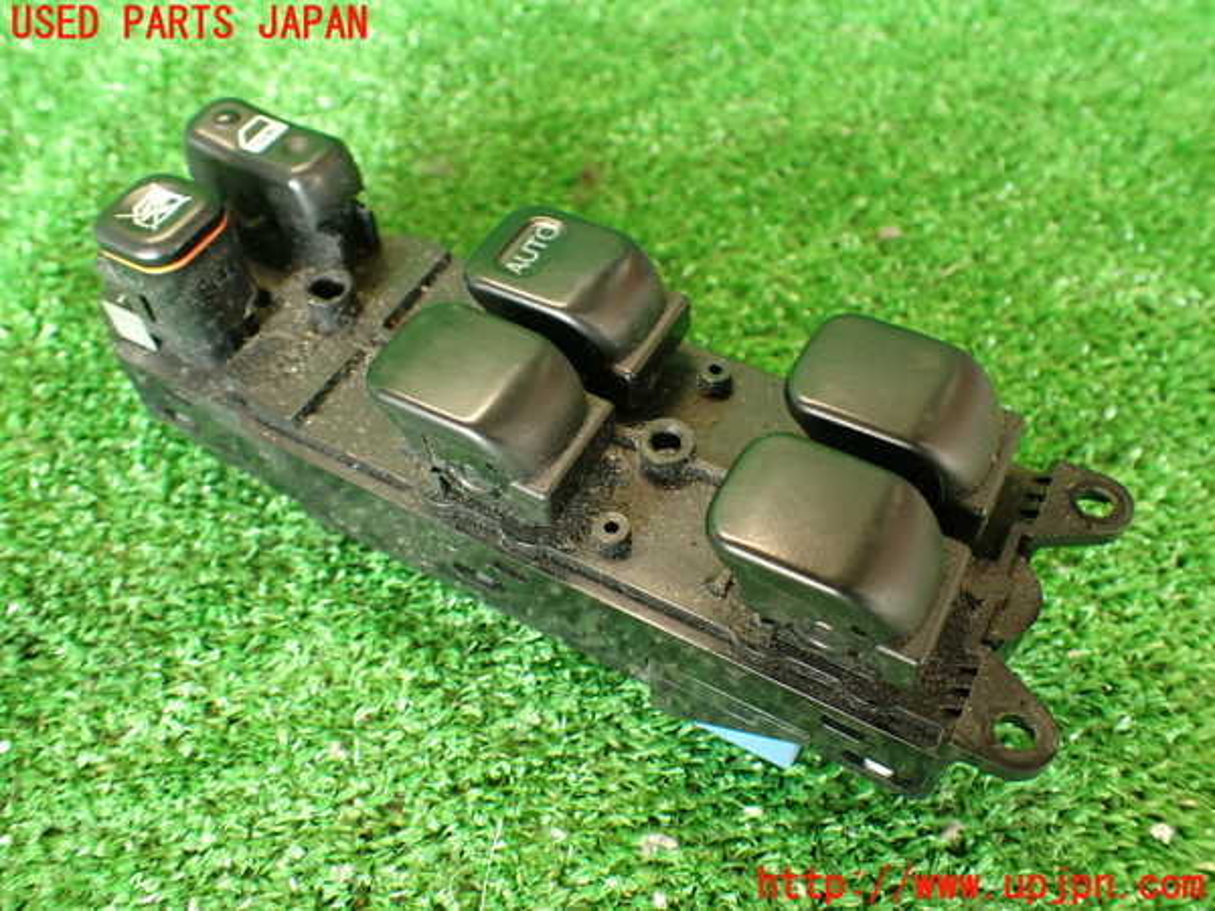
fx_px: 1053
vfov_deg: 46.8
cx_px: 608
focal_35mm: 30
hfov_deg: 60.0
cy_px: 456
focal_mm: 5.4
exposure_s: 1/30
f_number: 2.3
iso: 320
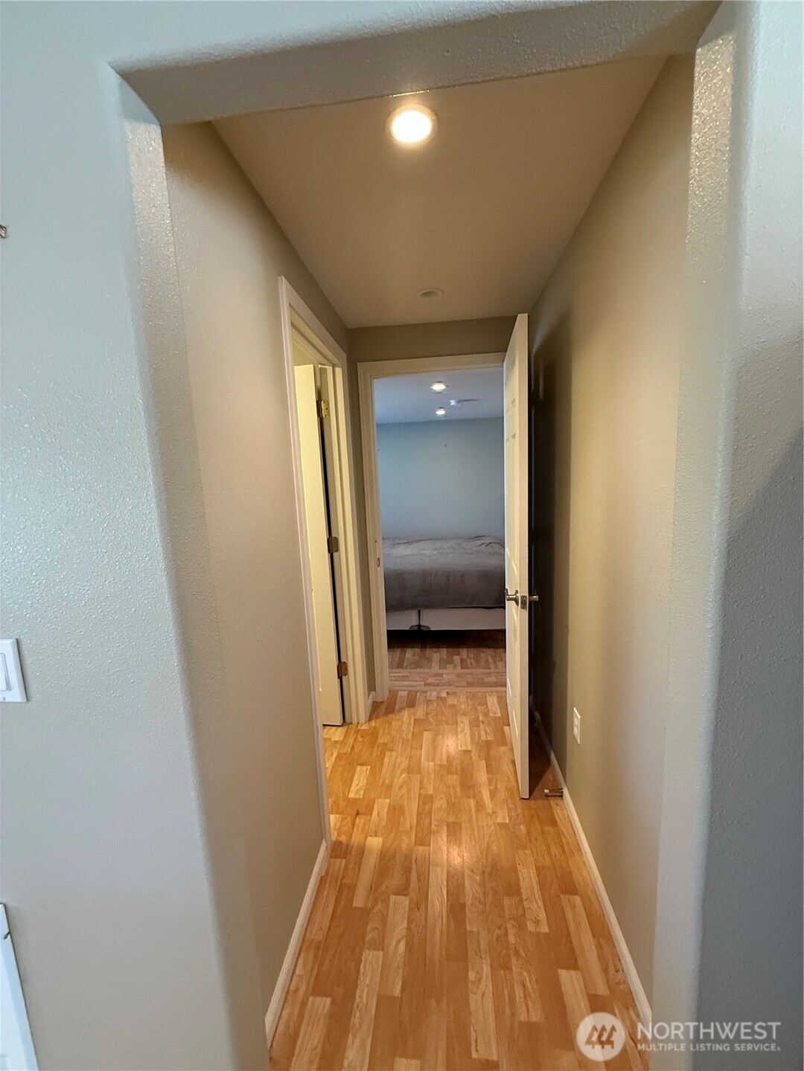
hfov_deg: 85.7
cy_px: 536
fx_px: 434
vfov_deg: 102.1
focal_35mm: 14
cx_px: 402
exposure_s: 1/60
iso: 500
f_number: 2.2
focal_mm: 2.22
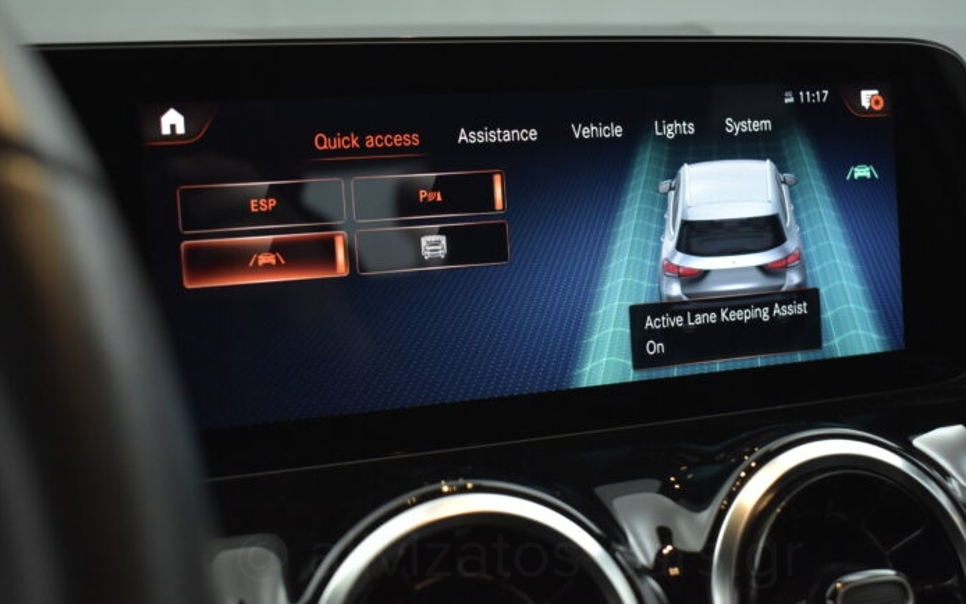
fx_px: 1159
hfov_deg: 45.2
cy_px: 251
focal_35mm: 44
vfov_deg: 29.2
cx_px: 519
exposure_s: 1/100
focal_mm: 26
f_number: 4
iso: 1600
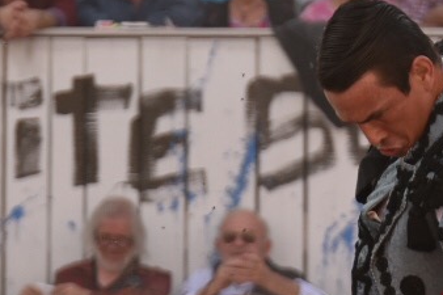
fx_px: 8843
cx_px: 220
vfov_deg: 1.9
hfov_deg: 2.9
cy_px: 535
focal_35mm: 719
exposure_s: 1/800
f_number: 5.6
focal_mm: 150
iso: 640
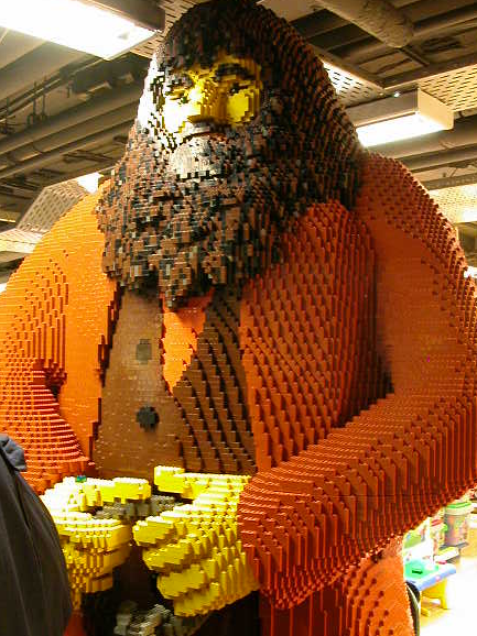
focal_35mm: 41
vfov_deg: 45.7
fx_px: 754
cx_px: 227
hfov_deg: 35.1
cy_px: 344
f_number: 2.7
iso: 400
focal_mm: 5.6
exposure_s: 1/12.7
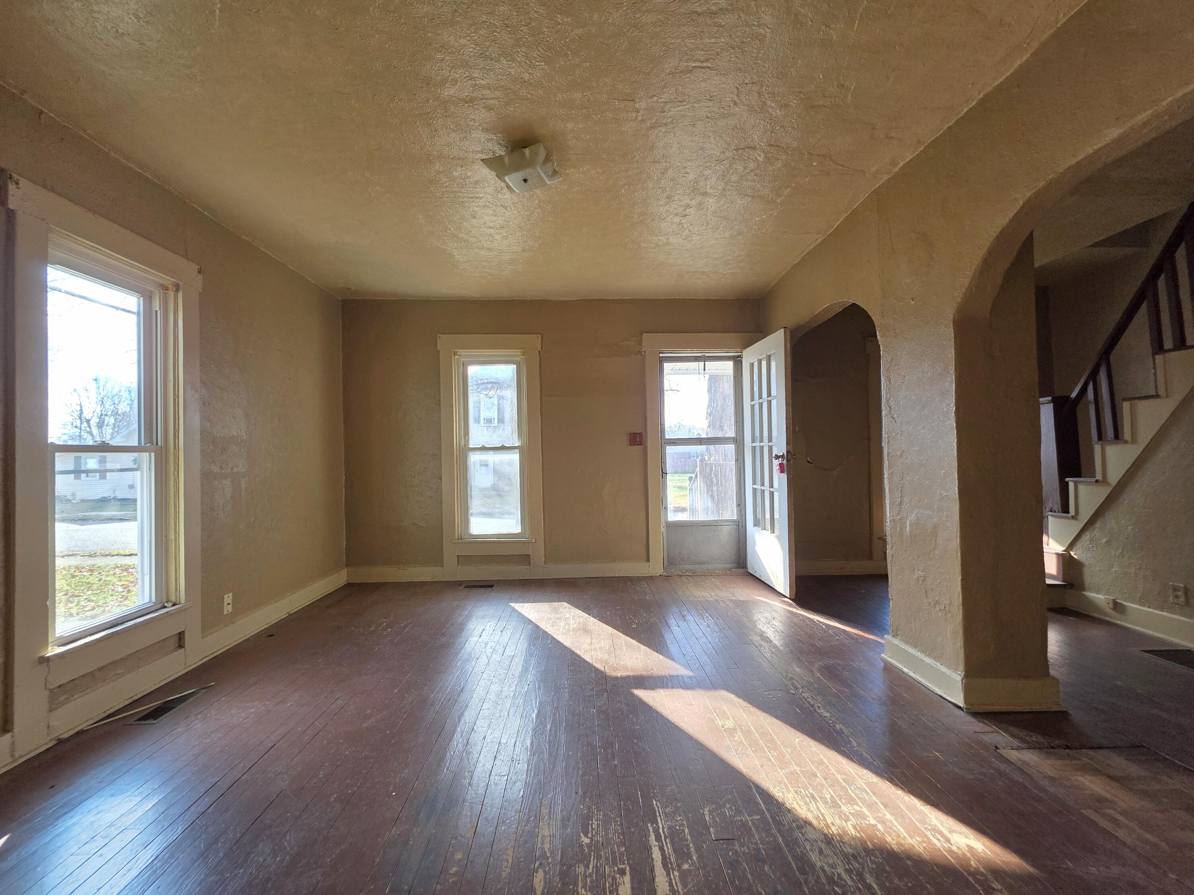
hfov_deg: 106.2
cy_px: 448
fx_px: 448
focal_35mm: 13
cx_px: 597
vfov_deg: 89.9
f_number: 1.9
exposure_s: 1/120
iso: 64
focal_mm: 2.2
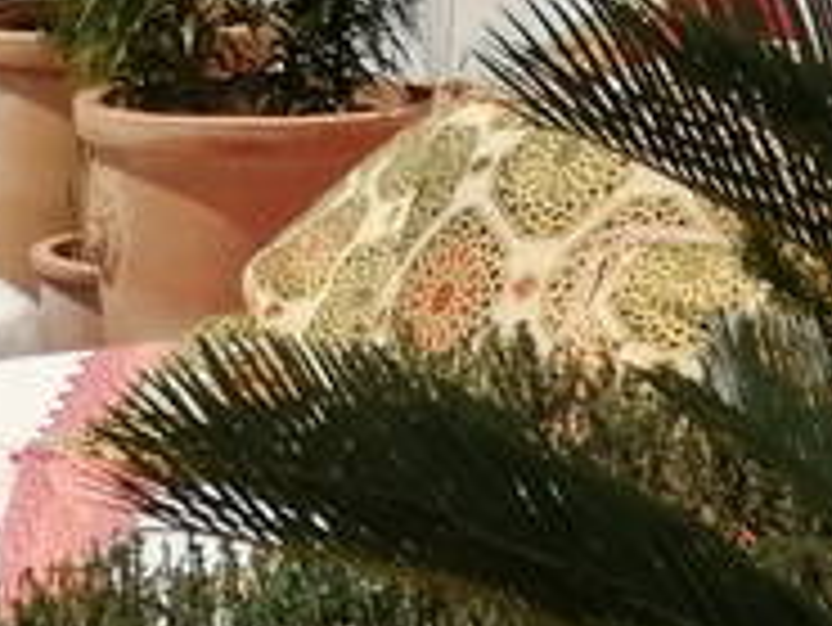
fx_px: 4858
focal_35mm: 202
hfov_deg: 9.7
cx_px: 54
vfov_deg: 7.3
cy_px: 59
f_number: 1.8
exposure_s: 1/4016
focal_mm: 3.46
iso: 50
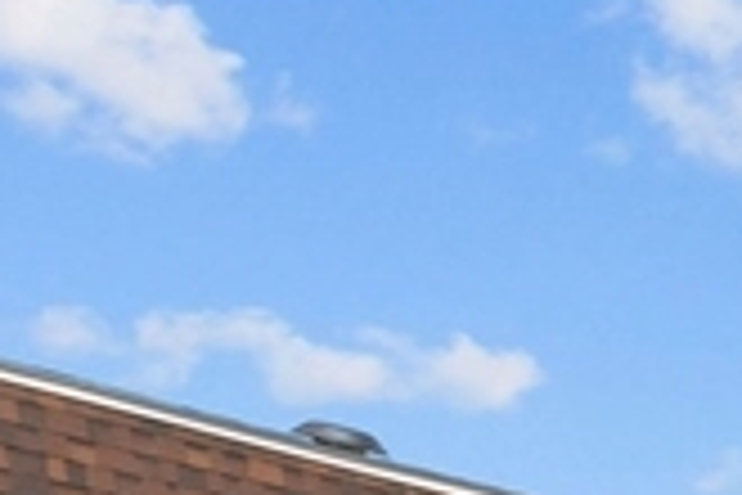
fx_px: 1917
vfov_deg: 12.3
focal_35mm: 93
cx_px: 1421
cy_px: 1109
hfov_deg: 17.0
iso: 400
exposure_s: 1/500
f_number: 9
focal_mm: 10
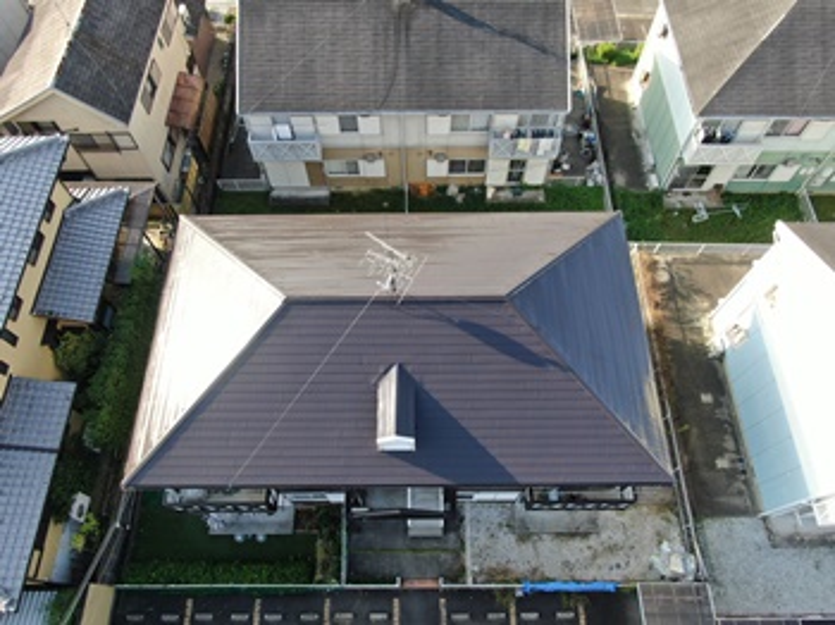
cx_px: 418
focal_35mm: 24
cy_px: 312
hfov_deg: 71.6
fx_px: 579
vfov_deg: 56.8
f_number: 2.8
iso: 110
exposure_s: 1/320
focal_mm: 4.39
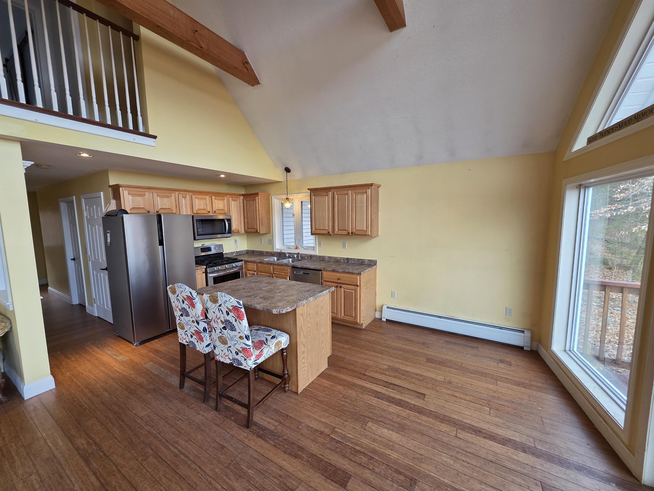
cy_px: 246
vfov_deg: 89.9
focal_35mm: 13
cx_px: 327
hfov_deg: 106.2
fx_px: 246
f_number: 1.9
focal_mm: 2.2
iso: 160
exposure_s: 1/120
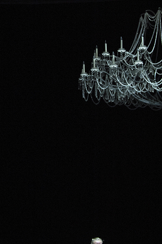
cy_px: 58
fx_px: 906
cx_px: 63
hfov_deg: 10.2
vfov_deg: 15.2
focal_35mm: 134
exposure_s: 1/200
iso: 6400
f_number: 2.8
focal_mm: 70
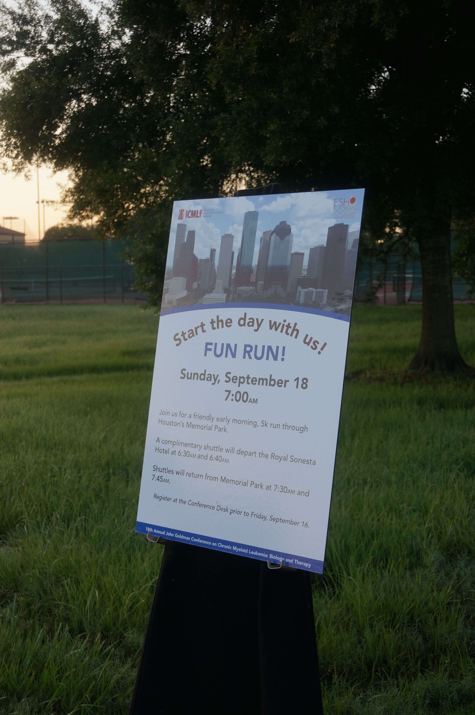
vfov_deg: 41.2
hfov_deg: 28.0
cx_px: 238
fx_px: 952
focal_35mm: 48
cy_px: 358
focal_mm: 32
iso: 250
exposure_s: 1/160
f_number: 5
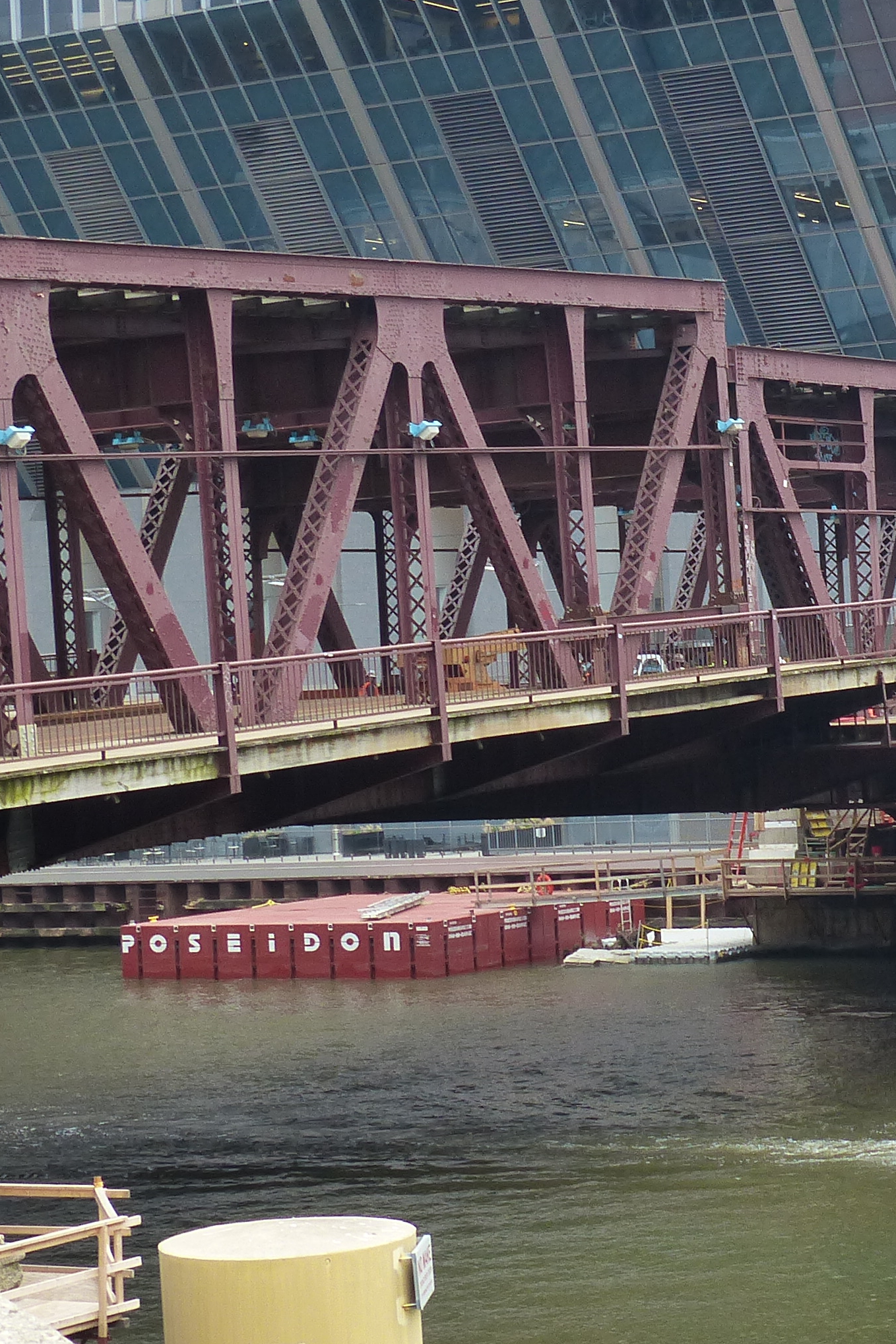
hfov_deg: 14.1
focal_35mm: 96
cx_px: 756
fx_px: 3584
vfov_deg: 21.2
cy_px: 555
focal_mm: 8.4
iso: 160
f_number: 4
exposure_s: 1/100
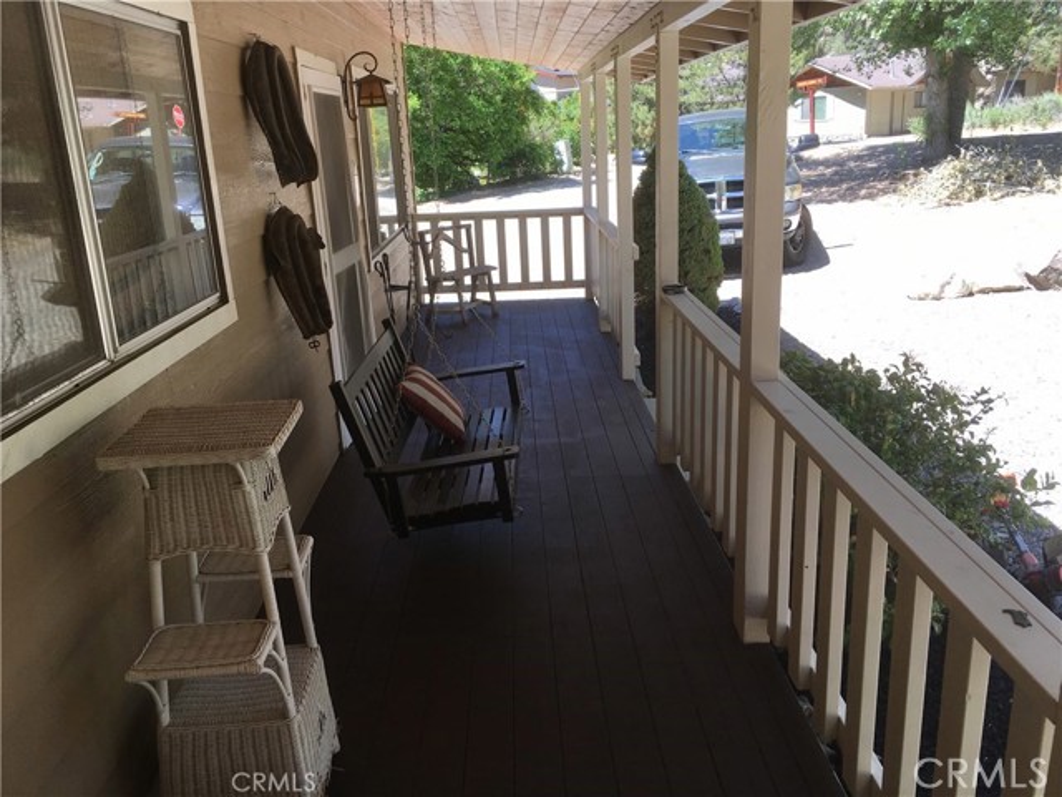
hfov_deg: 61.7
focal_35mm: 29
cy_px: 398
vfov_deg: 48.2
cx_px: 531
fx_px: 890
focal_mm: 4.15
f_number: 2.2
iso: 25
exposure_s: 1/265
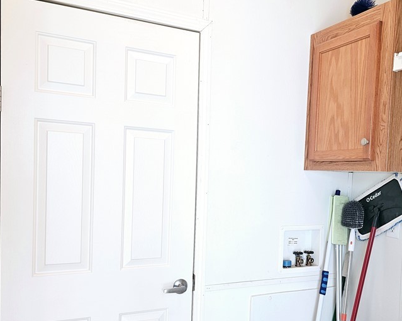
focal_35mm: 36
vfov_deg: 40.9
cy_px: 200
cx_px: 235
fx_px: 428
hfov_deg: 50.1
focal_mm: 6.3
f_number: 1.7
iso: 40
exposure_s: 1/120
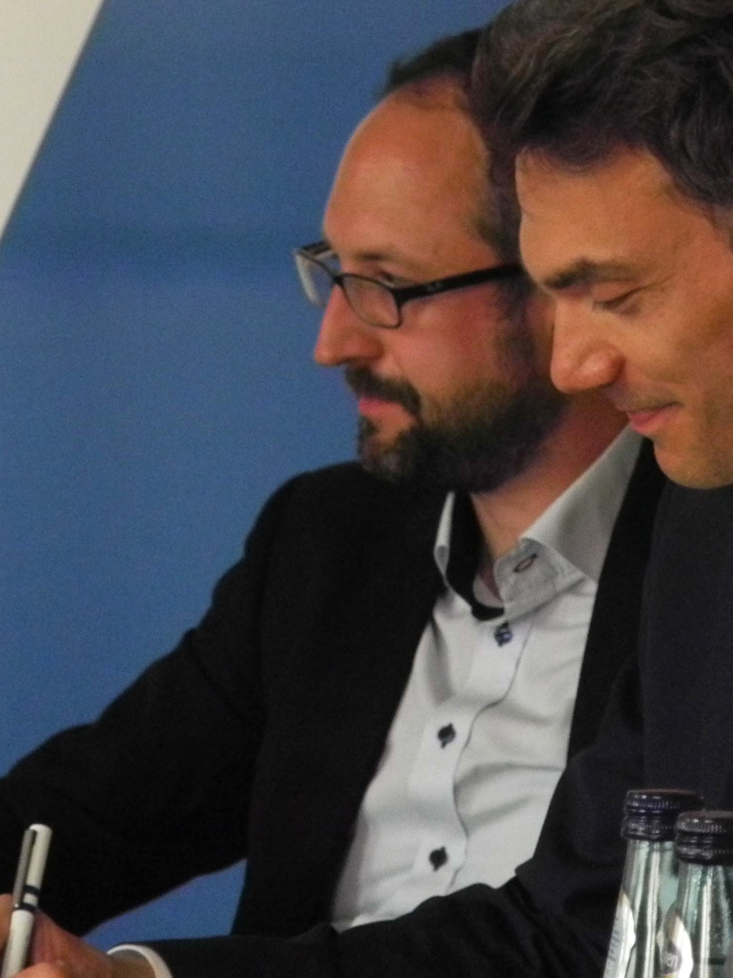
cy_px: 590
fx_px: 8981
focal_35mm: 318
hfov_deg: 4.7
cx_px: 389
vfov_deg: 6.2
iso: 800
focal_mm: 37
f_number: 5.6
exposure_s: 1/60
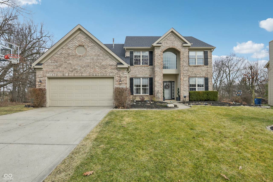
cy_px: 91
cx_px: 136
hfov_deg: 96.8
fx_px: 121
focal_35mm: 16
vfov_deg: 73.7
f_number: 8
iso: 100
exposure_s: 1/125
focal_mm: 16
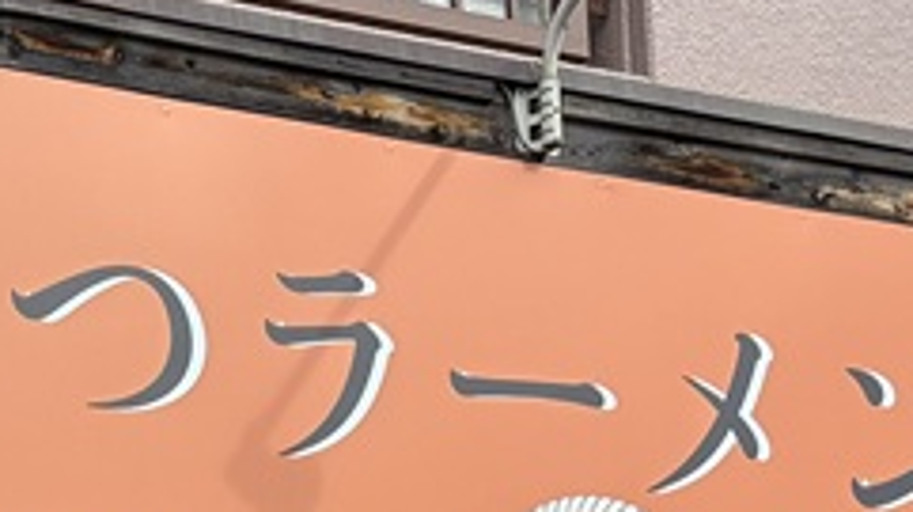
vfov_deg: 8.7
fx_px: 3071
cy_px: 1198
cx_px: -307
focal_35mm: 127
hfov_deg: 16.0
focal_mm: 5.96
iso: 50
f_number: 1.6
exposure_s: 1/1178
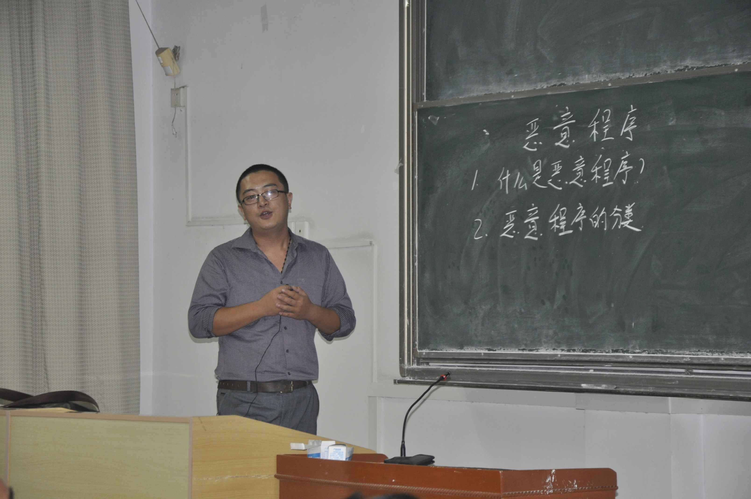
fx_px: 2500
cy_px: 250
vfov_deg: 11.4
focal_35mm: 120
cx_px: 376
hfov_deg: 17.1
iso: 800
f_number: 5.3
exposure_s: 1/60
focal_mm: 80
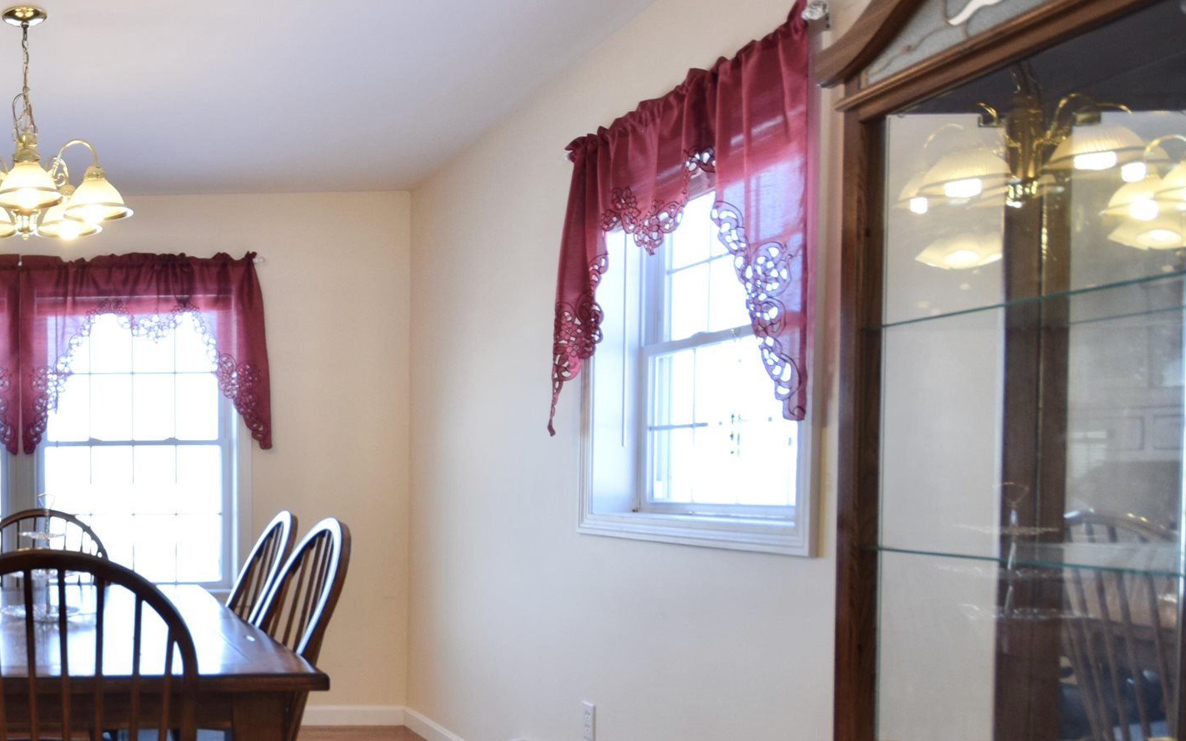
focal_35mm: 33
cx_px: 9
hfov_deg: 48.3
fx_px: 1067
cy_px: 528
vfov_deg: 37.6
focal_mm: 10
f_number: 6.3
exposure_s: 1/25
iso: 200
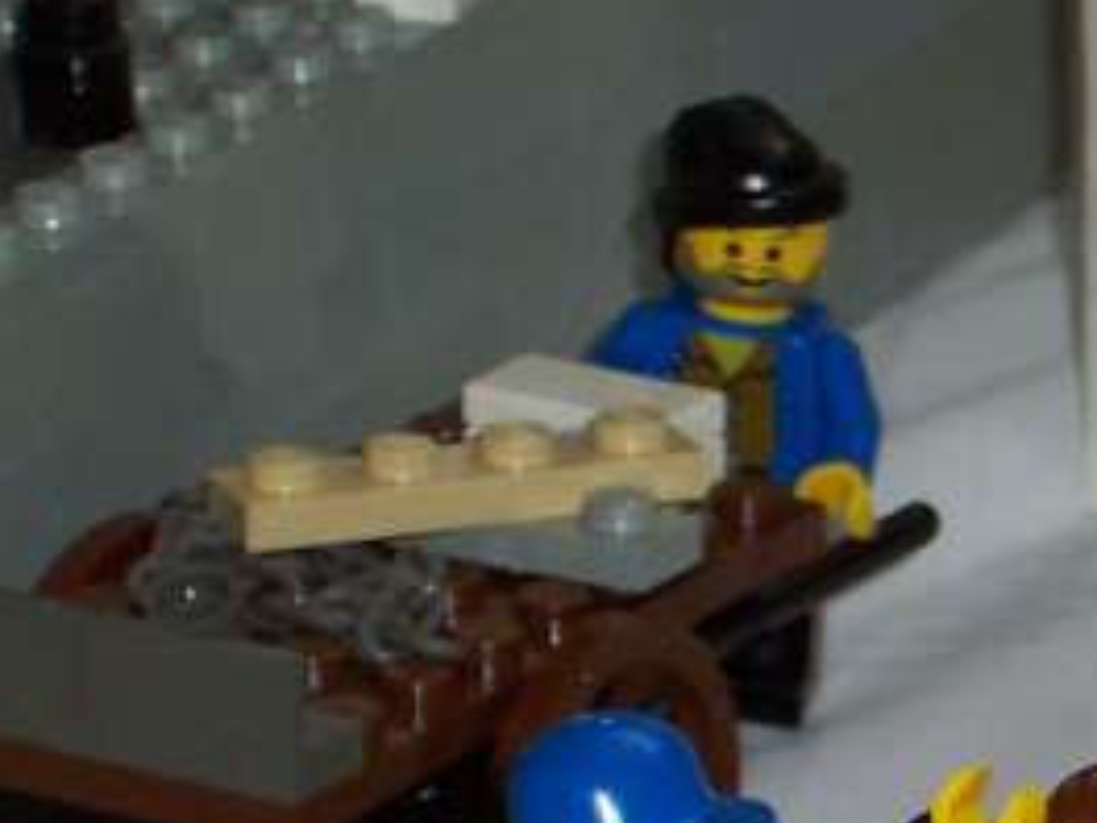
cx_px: 1386
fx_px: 10838
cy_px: 1089
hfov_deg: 5.8
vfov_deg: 4.3
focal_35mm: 342
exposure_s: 1/90
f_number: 4.8
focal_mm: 16.8
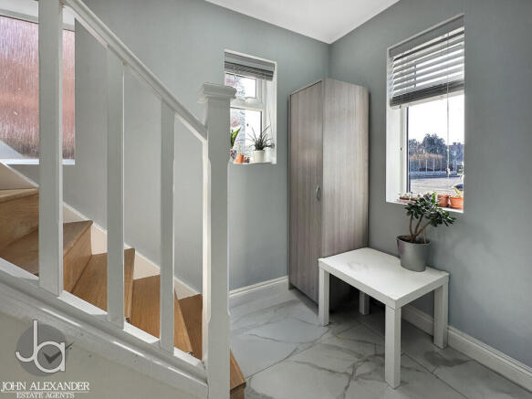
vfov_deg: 85.7
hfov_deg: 102.1
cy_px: 200
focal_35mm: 14
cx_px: 266
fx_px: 215
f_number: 2.2
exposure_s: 1/151
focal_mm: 2.22
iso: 40
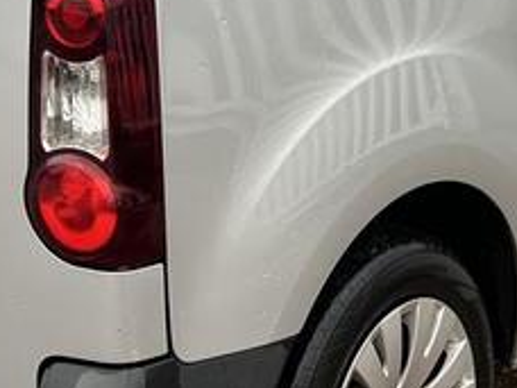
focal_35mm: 102
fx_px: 1523
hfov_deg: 19.3
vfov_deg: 14.4
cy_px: 39
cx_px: 227
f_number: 1.5
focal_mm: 5.7
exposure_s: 1/121
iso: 50
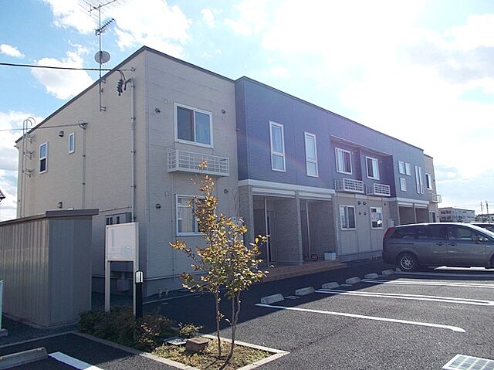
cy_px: 185
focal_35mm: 26
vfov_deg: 53.0
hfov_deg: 67.3
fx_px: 371
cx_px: 247
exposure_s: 1/160
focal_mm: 4.6
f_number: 8
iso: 80
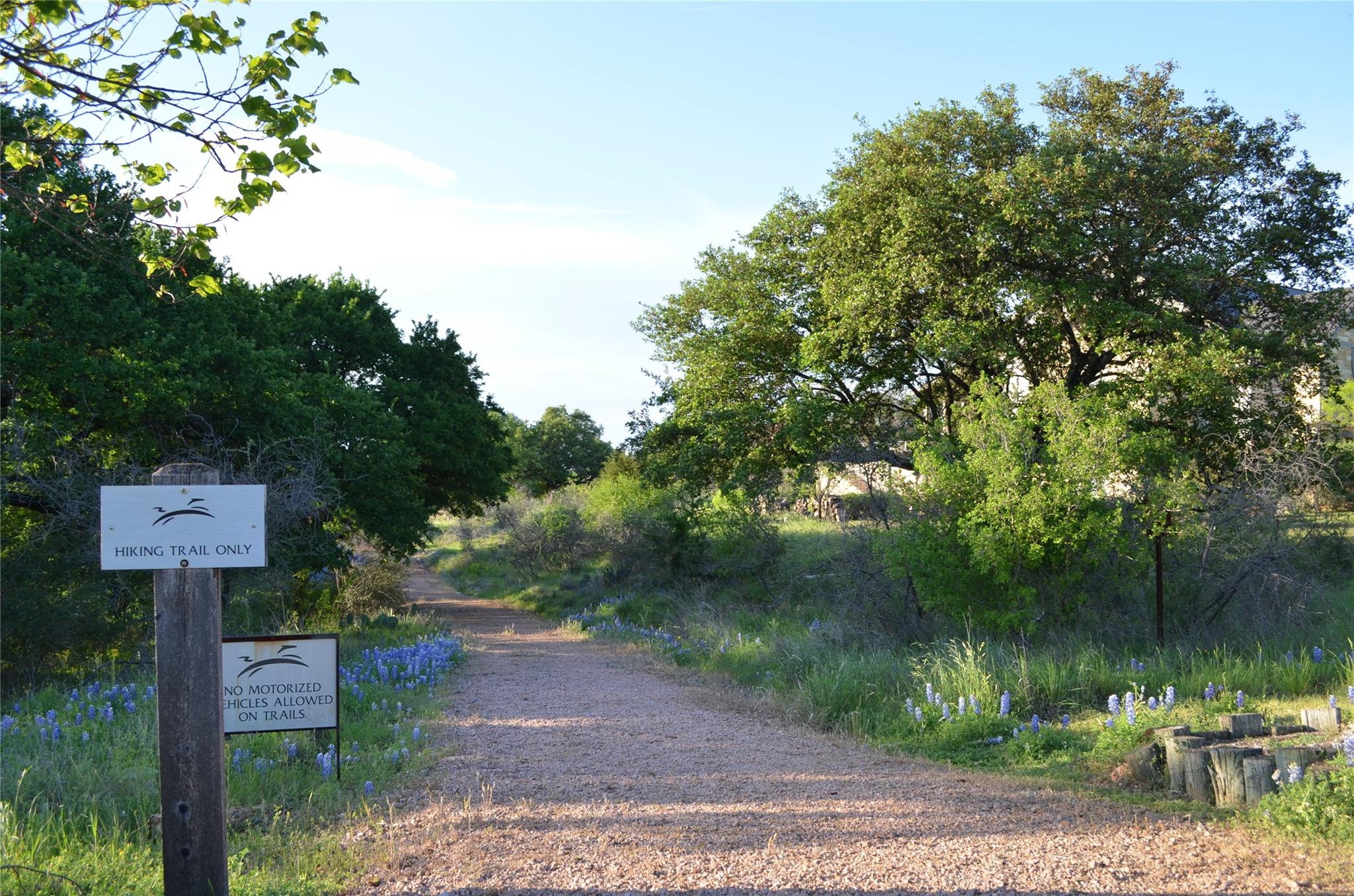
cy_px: 448
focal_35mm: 33
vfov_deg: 39.8
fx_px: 1238
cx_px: 677
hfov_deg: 57.3
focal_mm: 22
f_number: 7.1
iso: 200
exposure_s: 1/200
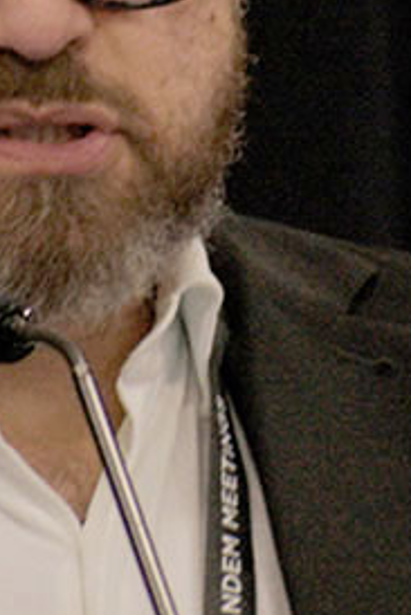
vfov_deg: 2.1
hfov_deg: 1.4
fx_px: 16828
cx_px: -22
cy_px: 224
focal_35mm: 984
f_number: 6.3
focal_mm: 300
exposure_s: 1/125
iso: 800
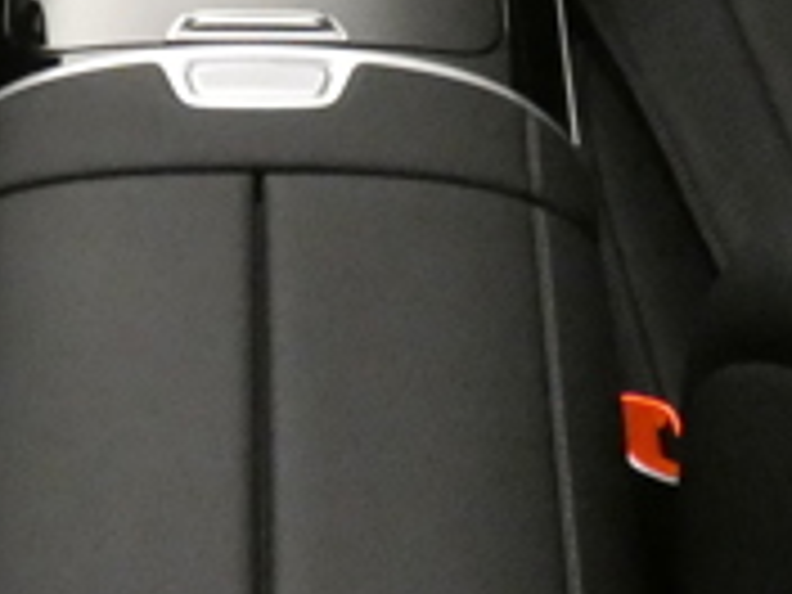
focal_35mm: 91
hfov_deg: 21.5
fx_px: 2082
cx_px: 261
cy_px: -81
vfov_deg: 15.7
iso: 1600
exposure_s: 1/25
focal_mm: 3.6
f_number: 2.8
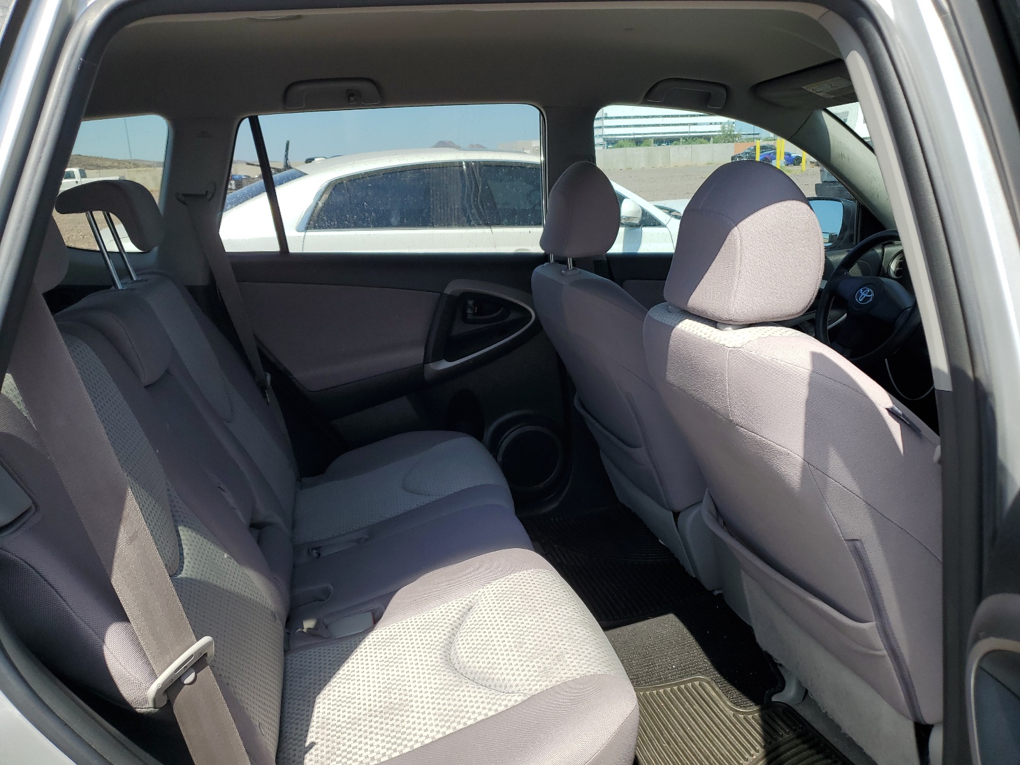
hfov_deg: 67.3
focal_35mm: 26
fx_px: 766
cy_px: 382
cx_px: 510
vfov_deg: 53.1
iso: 50
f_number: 1.5
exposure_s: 1/1429
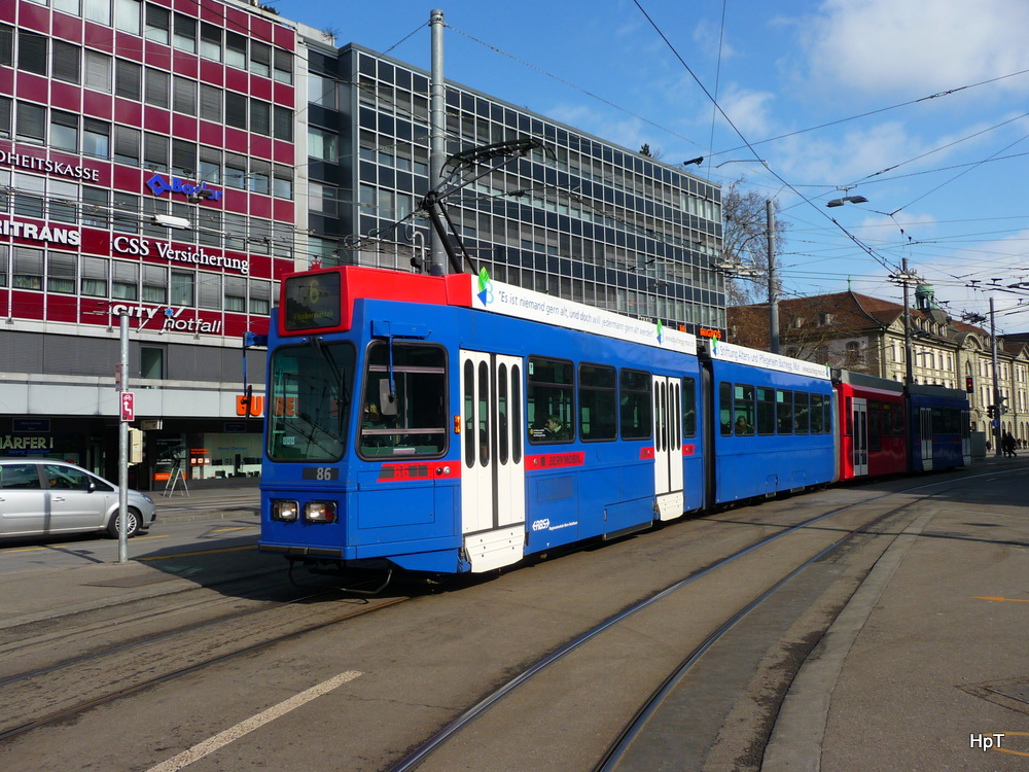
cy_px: 386
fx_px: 892
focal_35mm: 30
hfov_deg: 60.0
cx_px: 514
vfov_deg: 46.8
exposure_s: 1/1300
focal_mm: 5
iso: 100
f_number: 3.4
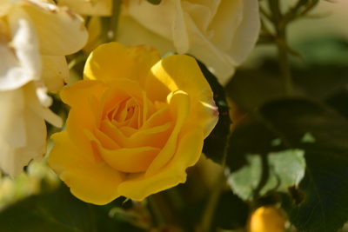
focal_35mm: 117
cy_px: 116
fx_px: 1131
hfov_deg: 17.5
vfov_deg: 11.7
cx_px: 174
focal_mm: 78
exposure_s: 1/400
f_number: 5.3
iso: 100
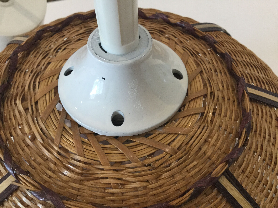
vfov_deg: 45.4
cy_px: 104
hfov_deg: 58.4
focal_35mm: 31
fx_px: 249
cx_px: 139
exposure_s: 1/33
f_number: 2.4
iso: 100
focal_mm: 3.3
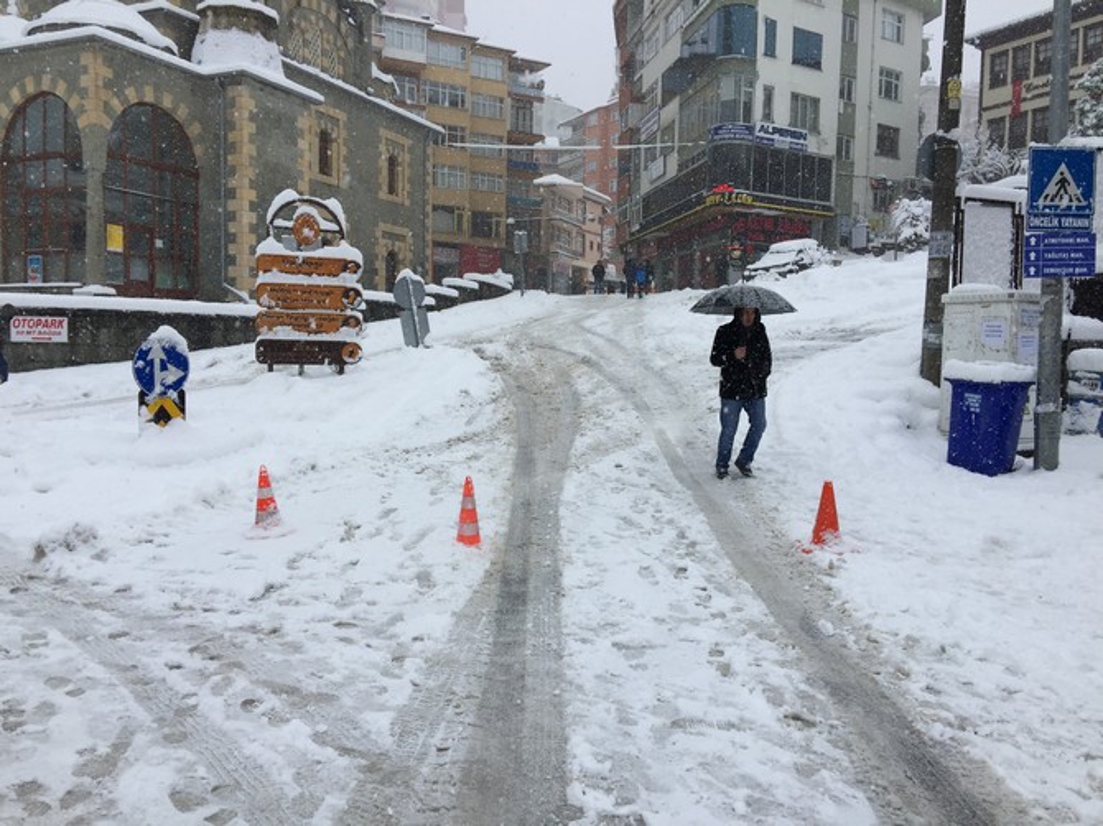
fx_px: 924
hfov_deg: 61.7
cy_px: 413
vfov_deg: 48.2
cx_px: 552
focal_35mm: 29
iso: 32
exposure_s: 1/964
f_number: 2.2
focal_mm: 4.15
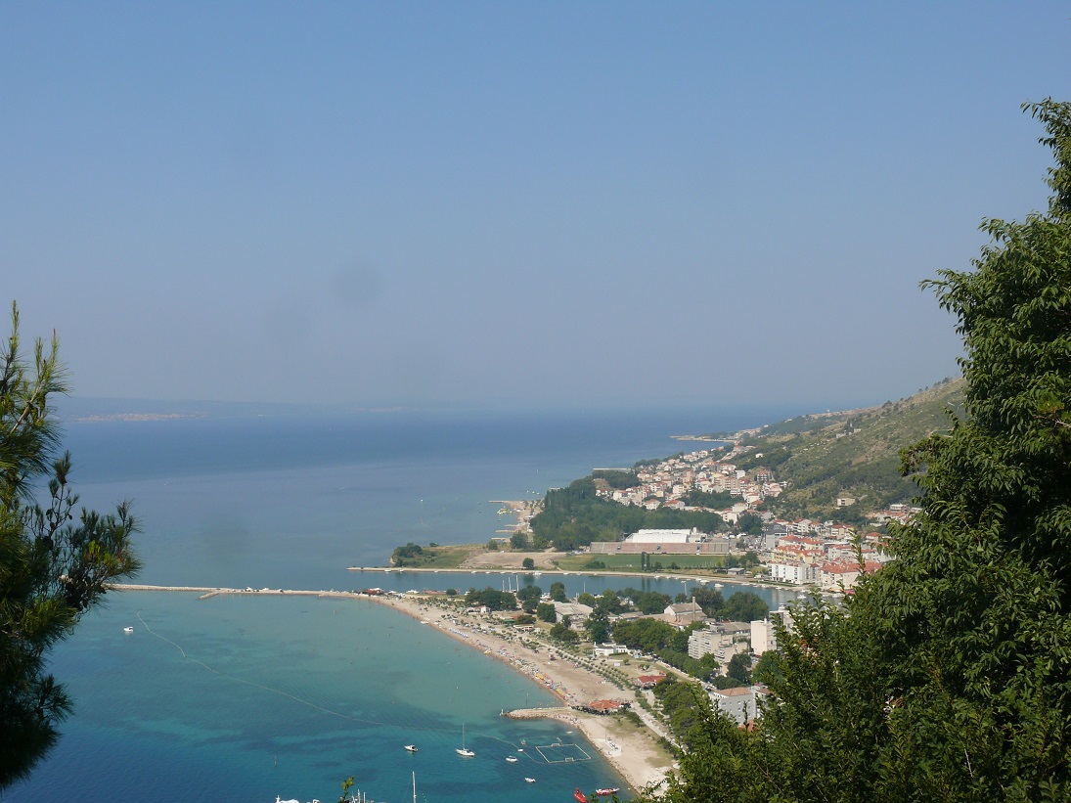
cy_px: 402
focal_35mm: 45
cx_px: 536
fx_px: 1392
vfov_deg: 32.2
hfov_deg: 42.1
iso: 100
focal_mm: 9.6
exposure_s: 1/400
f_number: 8
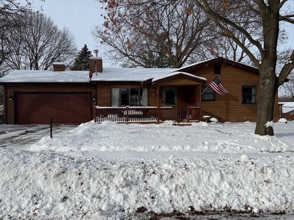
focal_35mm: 32
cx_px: 148
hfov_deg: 56.8
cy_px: 111
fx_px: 272
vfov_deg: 44.2
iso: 80
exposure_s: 1/8130
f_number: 1.78
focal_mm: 6.76
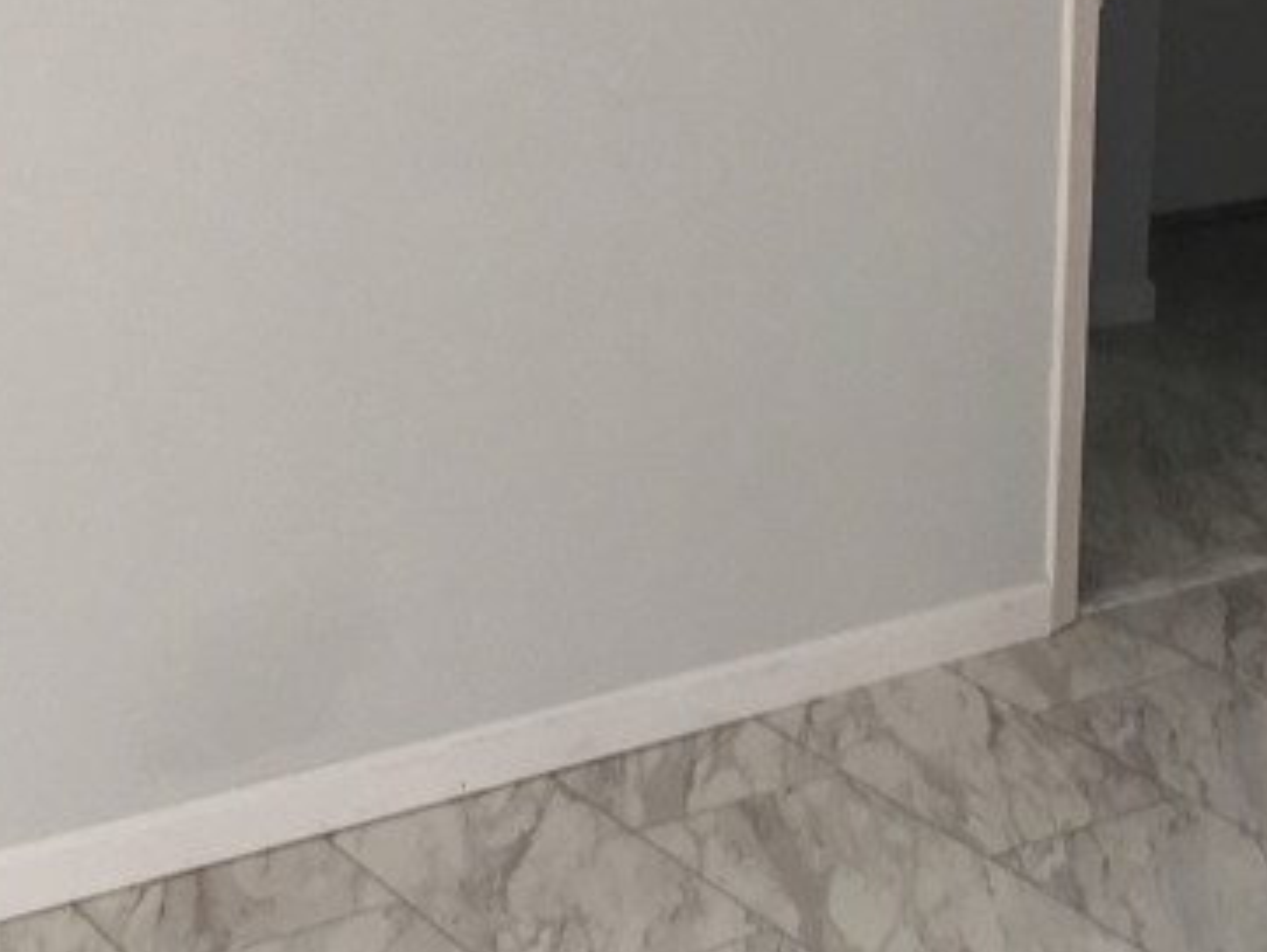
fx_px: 3003
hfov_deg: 23.5
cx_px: 1015
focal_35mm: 82
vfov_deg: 18.0
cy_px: 364
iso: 32
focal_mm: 4.15
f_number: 2.2
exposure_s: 1/33
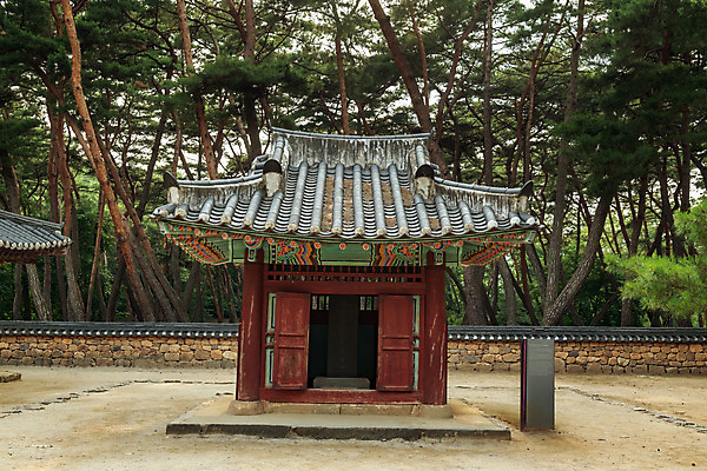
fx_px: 746
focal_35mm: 38
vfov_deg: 35.1
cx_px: 354
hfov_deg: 50.7
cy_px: 236
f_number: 6.3
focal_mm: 38
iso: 400
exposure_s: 1/200
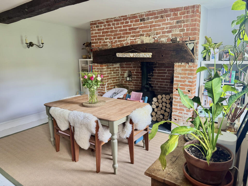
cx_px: 124
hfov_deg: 71.6
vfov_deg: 56.8
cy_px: 93
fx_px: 172
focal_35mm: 24
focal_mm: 6.76
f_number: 1.78
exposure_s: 1/72
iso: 200
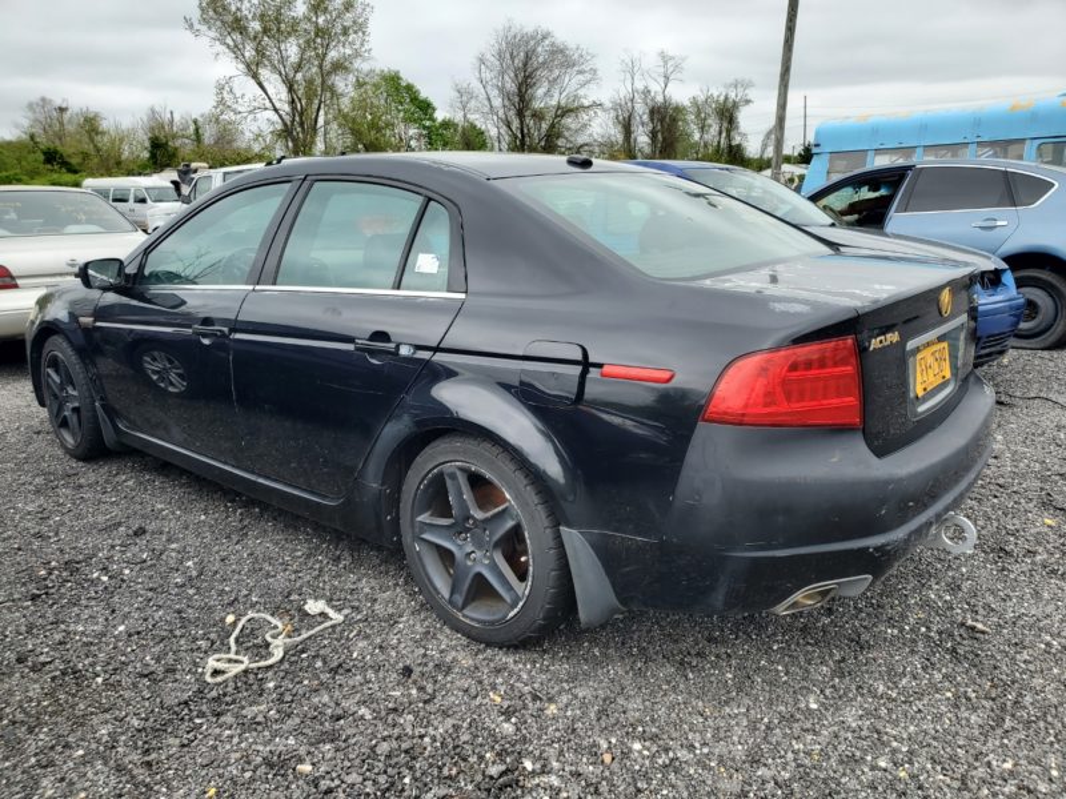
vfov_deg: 53.1
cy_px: 400
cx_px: 533
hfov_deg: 67.3
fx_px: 801
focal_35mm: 26
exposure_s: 1/868
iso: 50
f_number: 2.4
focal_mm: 4.3
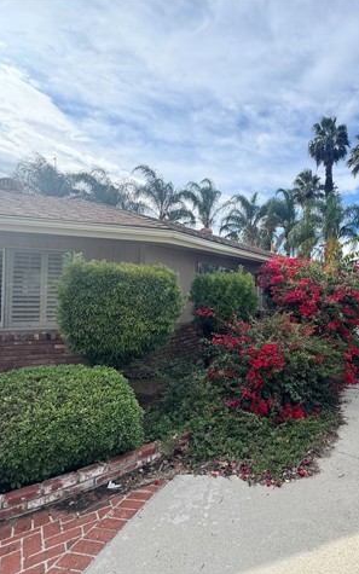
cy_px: 286
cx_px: 271
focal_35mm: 20
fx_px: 313
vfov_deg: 85.1
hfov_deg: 56.6
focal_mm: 2.22
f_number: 2.2
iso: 50
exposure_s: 1/1034
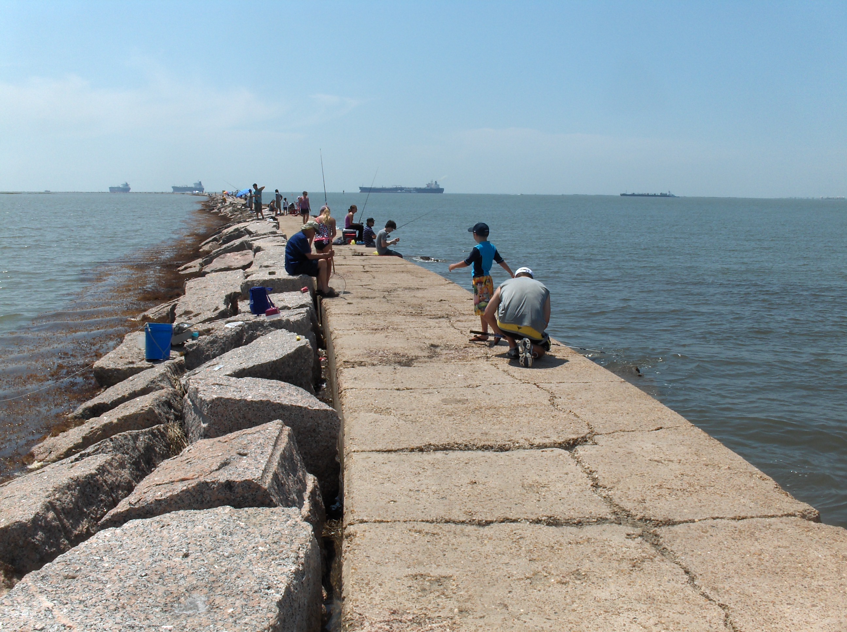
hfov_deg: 63.5
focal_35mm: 28
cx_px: 424
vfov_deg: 49.6
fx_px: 684
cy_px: 316
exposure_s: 1/253
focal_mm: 5.8
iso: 50
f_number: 6.4
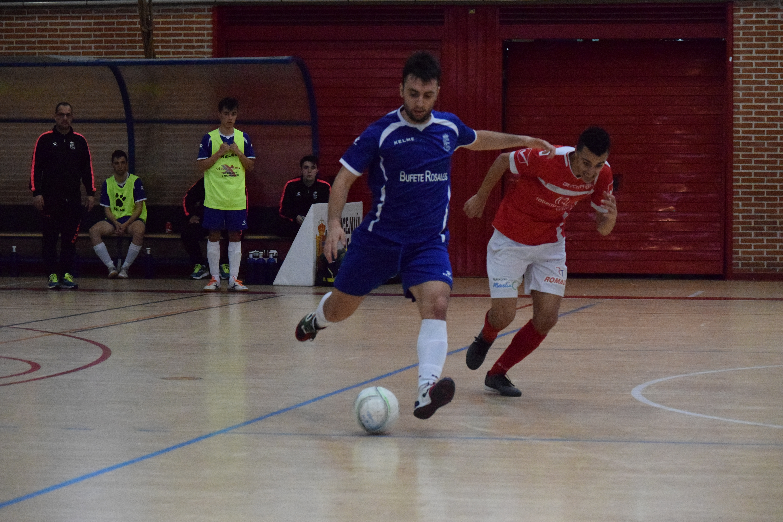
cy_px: 261
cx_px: 392
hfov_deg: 16.1
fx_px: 2773
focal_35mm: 128
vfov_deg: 10.8
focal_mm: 85
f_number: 5.6
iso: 12800
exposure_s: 1/1250
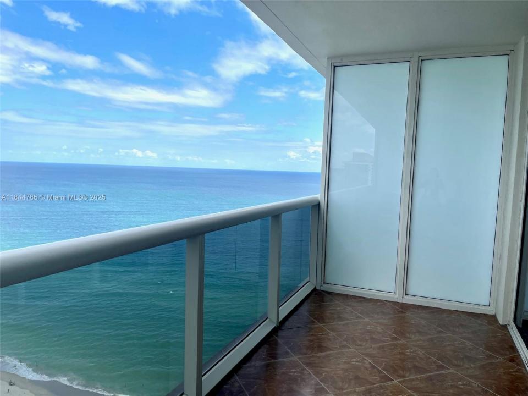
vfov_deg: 53.1
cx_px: 264
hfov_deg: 67.3
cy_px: 198
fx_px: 397
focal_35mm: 26
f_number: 1.6
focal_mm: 5.1
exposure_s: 1/2924
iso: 32
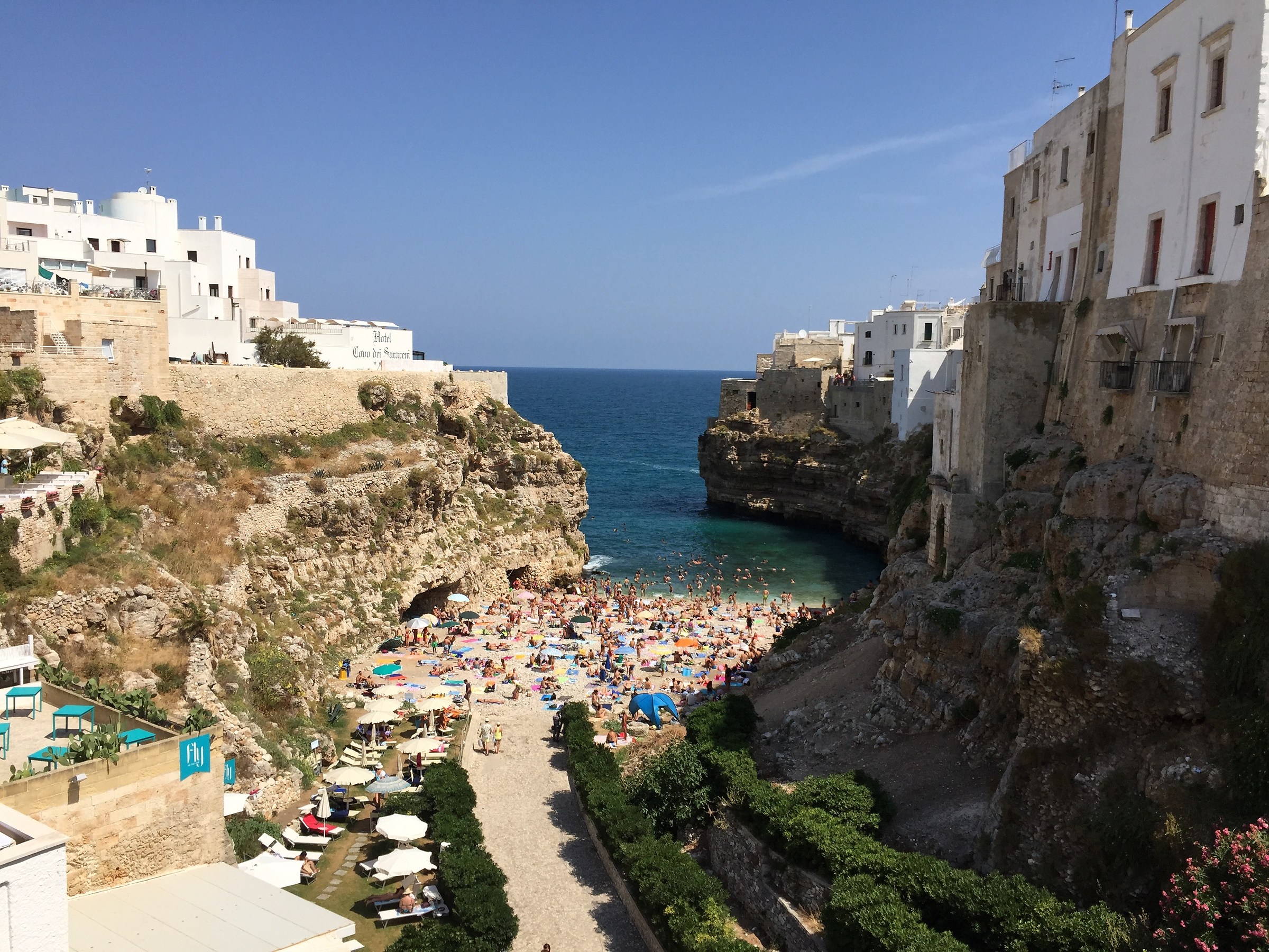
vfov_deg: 48.2
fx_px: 1063
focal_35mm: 29
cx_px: 634
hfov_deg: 61.7
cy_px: 476
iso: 32
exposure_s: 1/2639
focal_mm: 4.15
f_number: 2.2
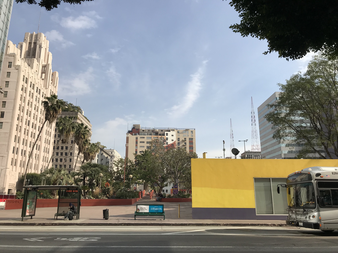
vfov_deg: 49.7
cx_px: 169
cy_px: 126
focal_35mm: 28
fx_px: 273
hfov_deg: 63.4
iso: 20
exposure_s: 1/2660
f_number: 1.8
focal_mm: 3.99
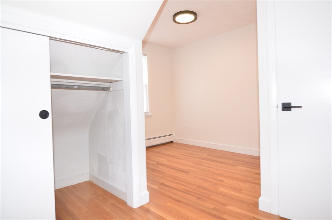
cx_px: 166
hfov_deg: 81.3
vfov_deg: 59.3
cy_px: 110
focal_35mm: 21
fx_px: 193
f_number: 4
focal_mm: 14
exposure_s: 1/60
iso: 250
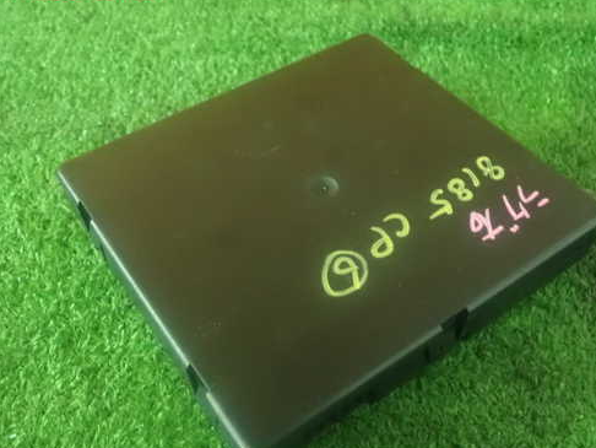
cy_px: 249
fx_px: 637
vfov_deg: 38.6
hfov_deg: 50.1
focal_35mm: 37
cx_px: 305
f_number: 2.3
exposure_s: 1/15
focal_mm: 5.5
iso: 1600
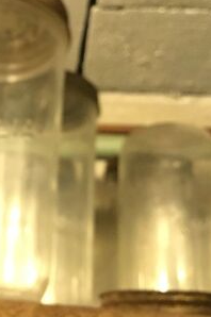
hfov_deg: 24.9
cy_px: 151
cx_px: 11
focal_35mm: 52
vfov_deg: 38.2
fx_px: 458
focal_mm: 3.3
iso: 800
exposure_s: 1/17
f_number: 2.4
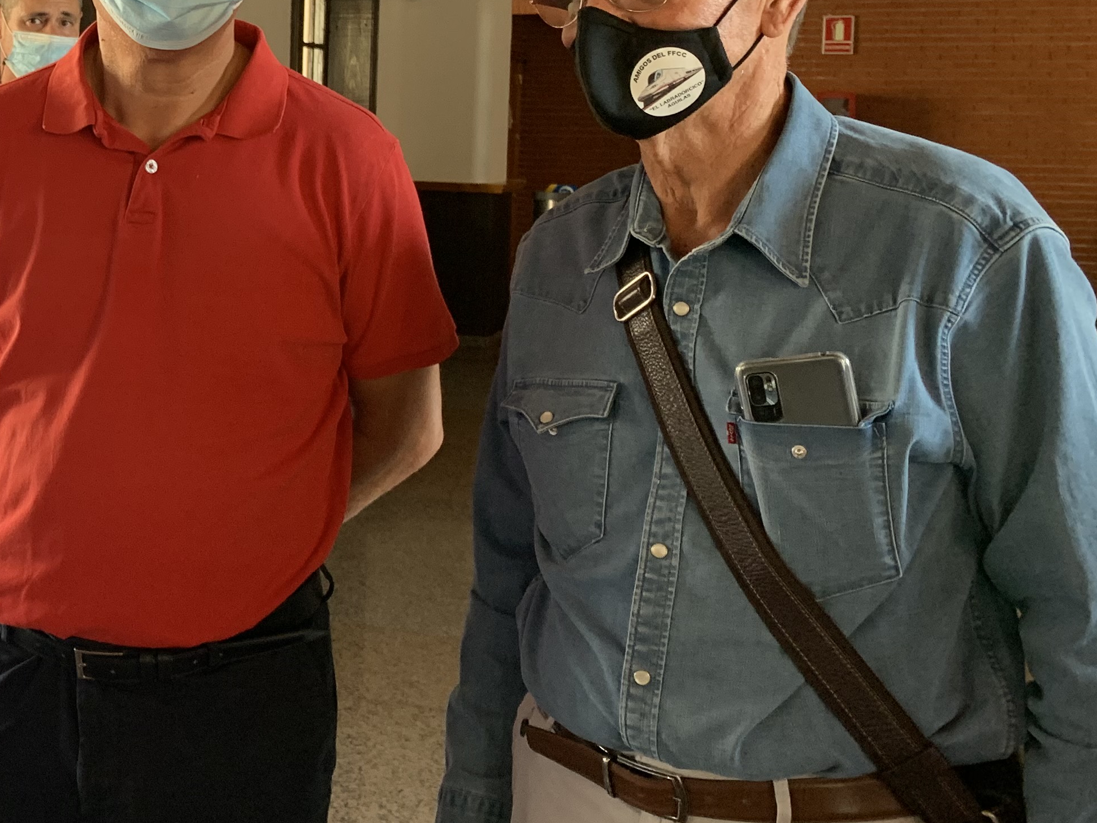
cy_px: 224
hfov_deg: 33.2
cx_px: 60
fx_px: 1711
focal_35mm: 54
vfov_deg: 26.7
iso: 100
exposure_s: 1/61
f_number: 1.8
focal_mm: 4.25
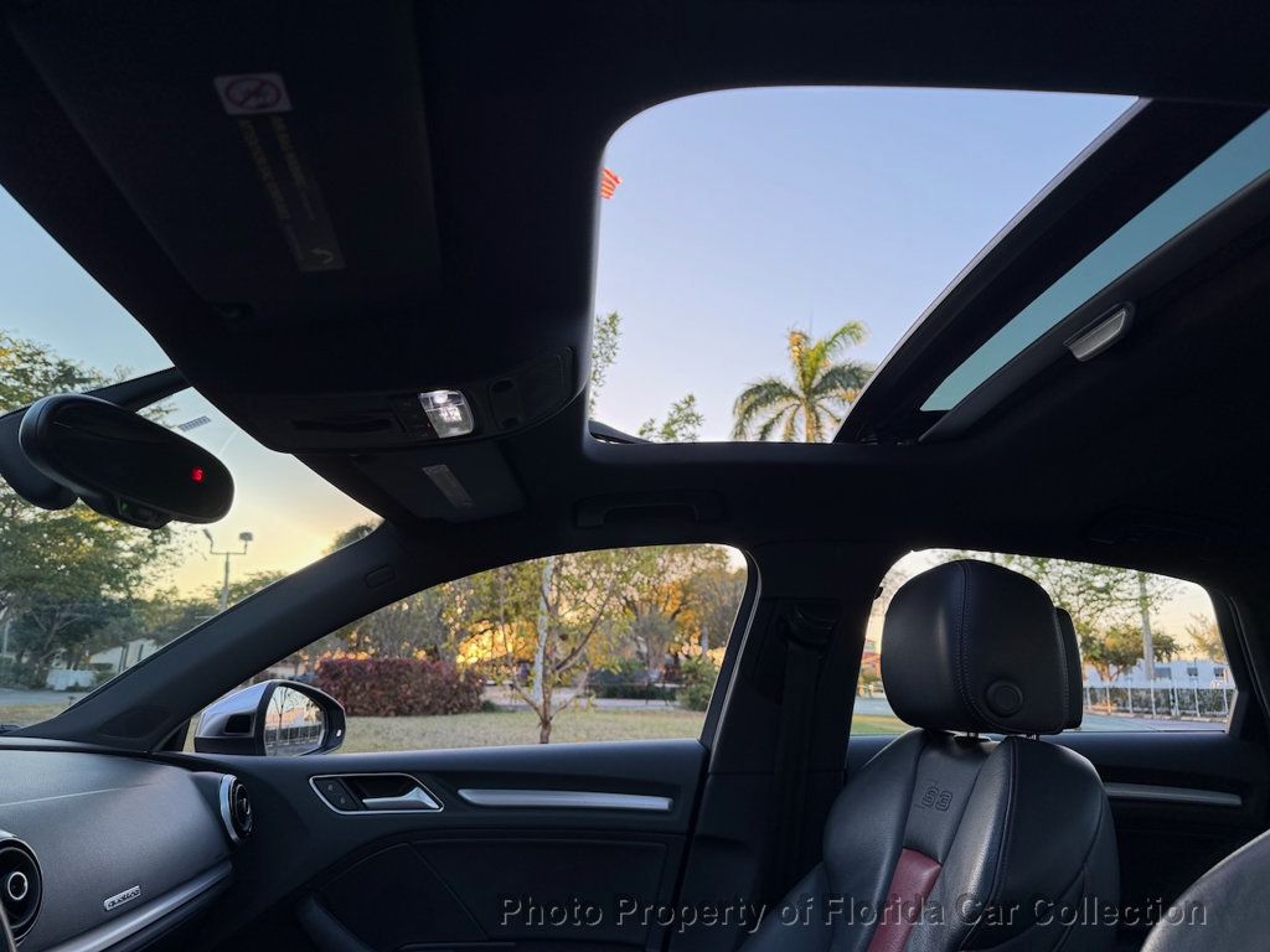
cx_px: 635
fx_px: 881
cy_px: 476
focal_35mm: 24
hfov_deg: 71.6
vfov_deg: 56.8
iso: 64
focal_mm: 6.76
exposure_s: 1/268
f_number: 1.78
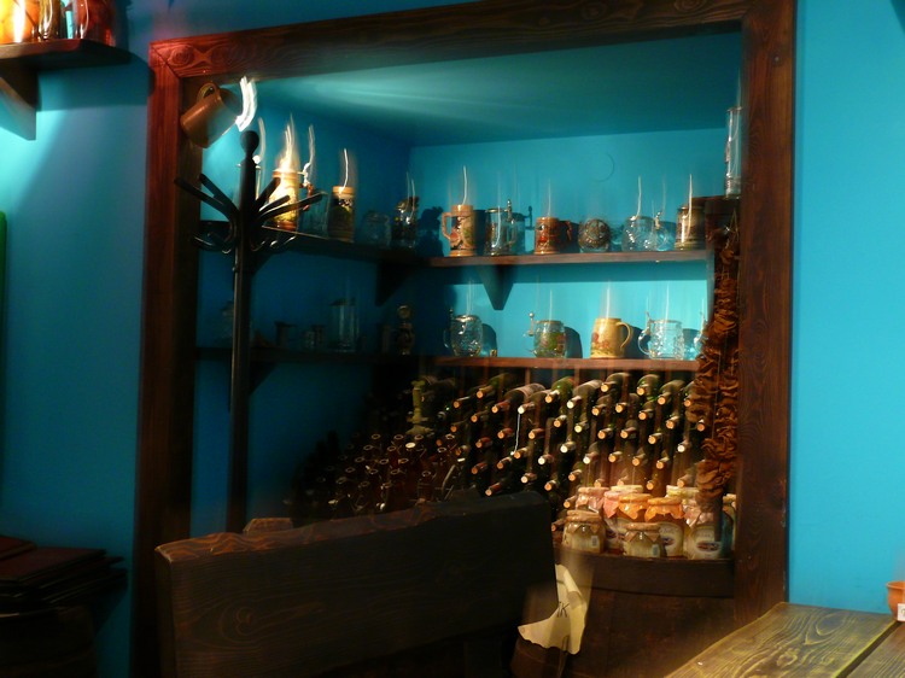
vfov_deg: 40.7
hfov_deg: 52.6
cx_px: 452
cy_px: 339
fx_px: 915
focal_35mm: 35
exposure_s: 1/2.5
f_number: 3.2
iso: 200
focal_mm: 7.4
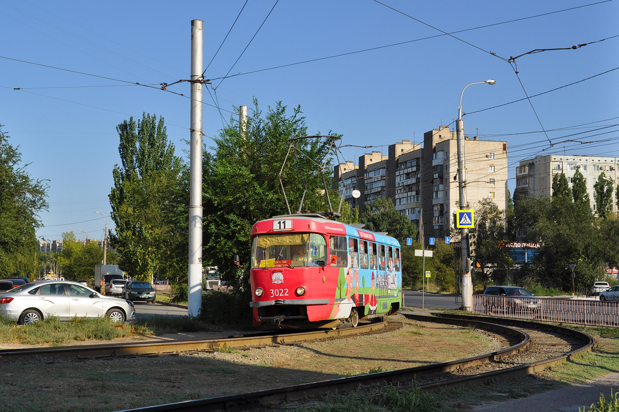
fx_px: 825
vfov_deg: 28.0
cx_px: 310
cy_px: 206
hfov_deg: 41.1
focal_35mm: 48
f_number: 9
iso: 200
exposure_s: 1/640
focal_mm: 32
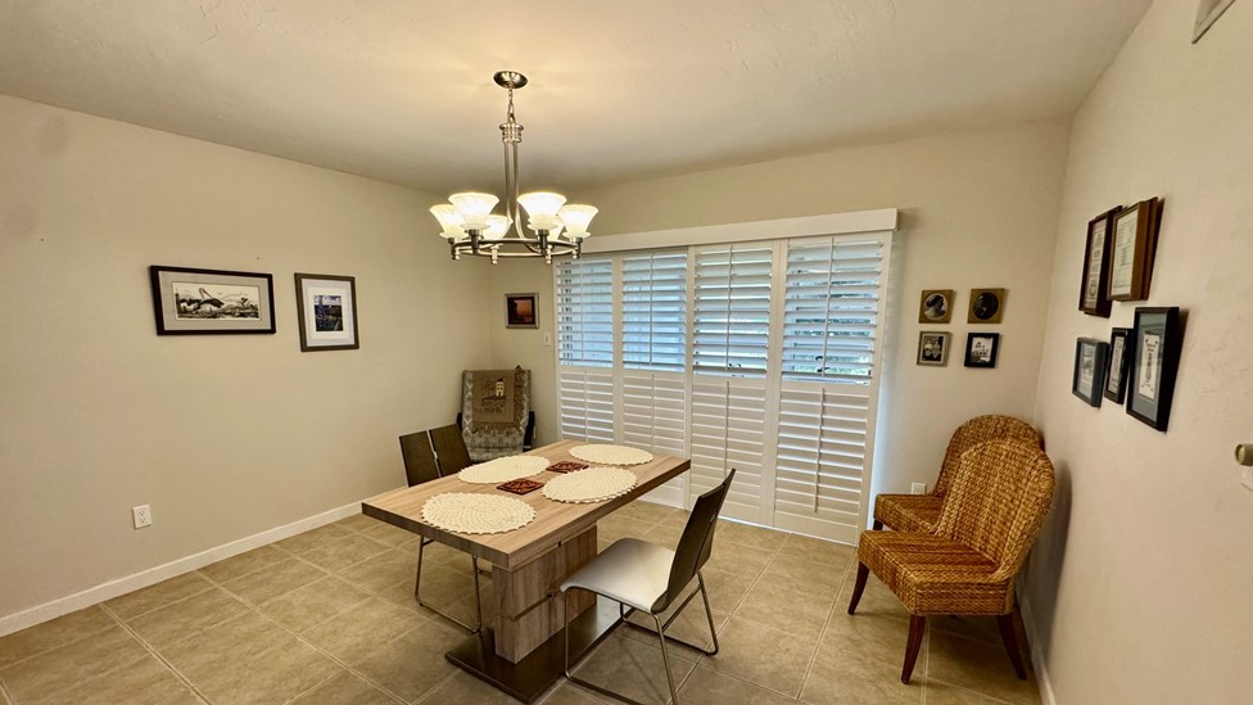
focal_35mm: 16
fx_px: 532
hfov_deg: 99.3
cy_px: 401
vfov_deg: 66.8
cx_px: 606
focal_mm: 2.22
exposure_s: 1/120
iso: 320
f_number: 2.2
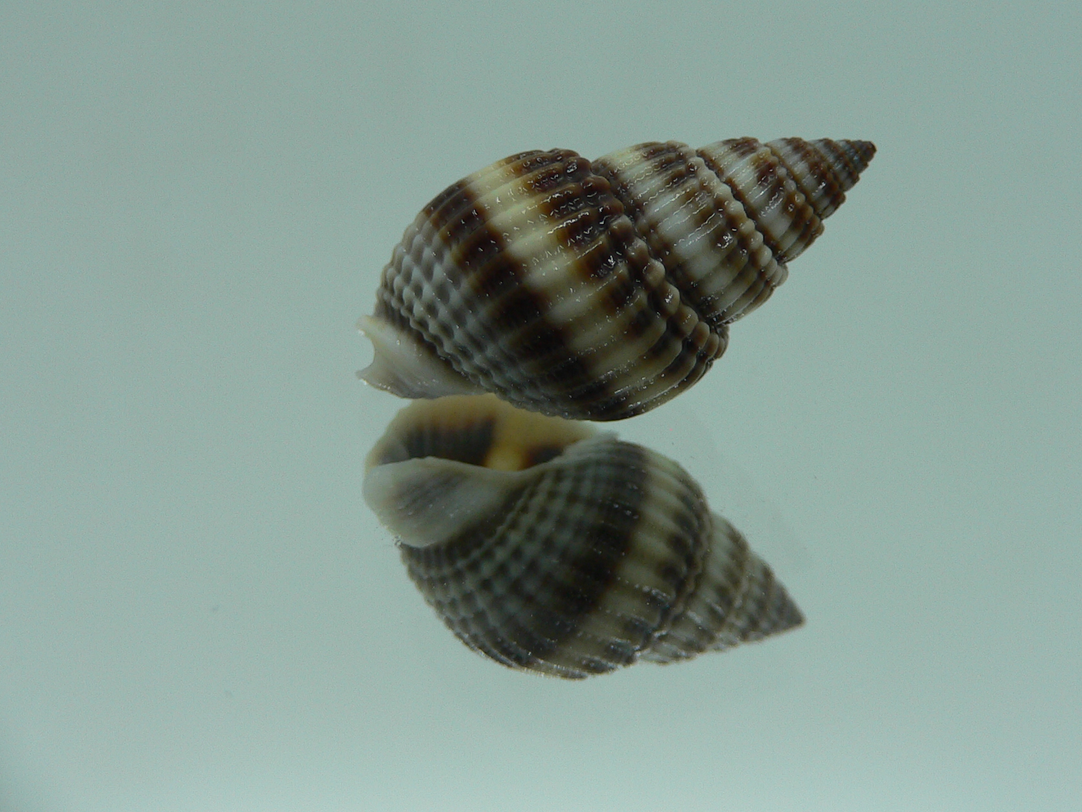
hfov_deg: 44.7
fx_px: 1313
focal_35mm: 42
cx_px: 598
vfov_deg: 34.3
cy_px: 334
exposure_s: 1/60
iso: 80
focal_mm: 4.6
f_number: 2.8
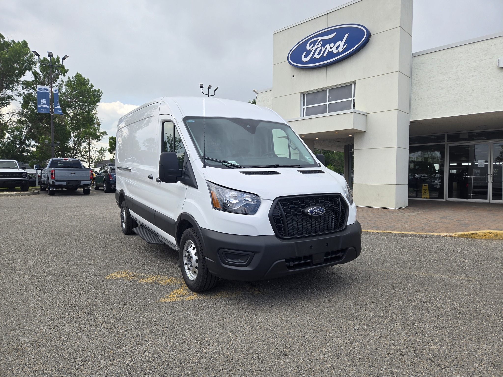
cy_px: 188
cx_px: 252
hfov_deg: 73.9
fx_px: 334
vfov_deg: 58.9
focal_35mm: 23
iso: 25
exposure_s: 1/994
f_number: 1.8
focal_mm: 5.4
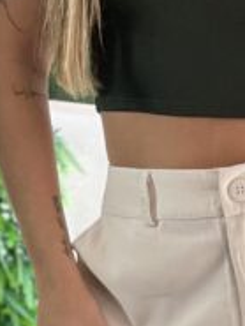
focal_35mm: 388
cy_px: 278
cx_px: 245
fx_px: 3657
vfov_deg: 5.1
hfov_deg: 3.8
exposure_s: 1/120
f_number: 2.8
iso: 50
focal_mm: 9
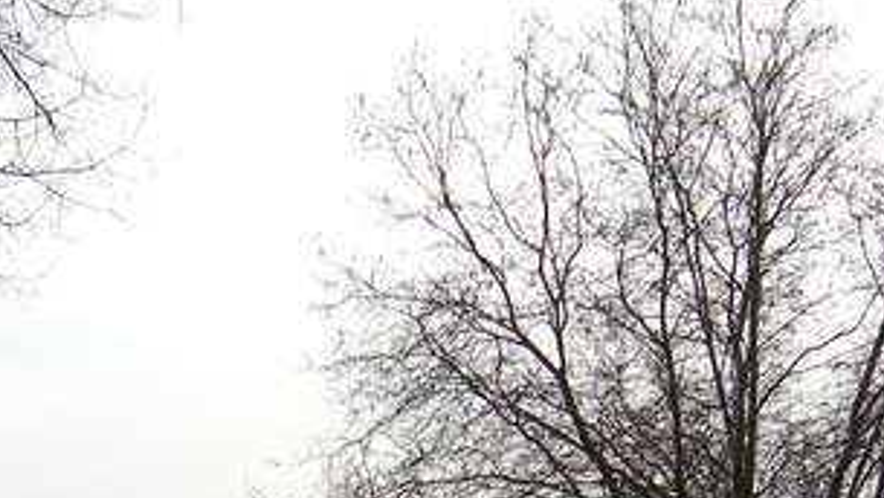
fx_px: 1876
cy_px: 776
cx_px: 322
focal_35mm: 80
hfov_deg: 26.4
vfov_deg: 14.1
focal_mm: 4.7
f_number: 5.6
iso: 64
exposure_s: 1/250
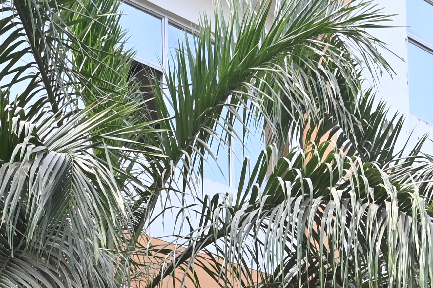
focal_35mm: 110
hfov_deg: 18.2
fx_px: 1322
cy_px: 609
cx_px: 410
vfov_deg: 11.1
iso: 400
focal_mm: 24
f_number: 5.6
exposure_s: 1/640
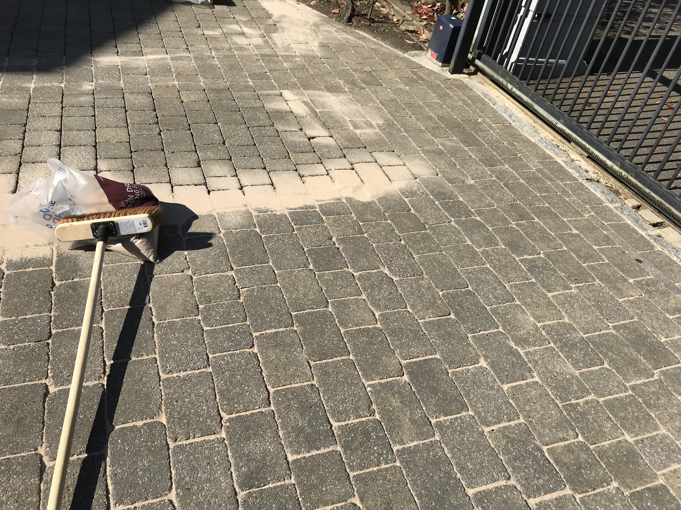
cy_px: 255
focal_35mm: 28
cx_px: 340
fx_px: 551
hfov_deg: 63.4
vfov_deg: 49.7
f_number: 1.8
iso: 20
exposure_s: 1/2660
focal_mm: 3.99
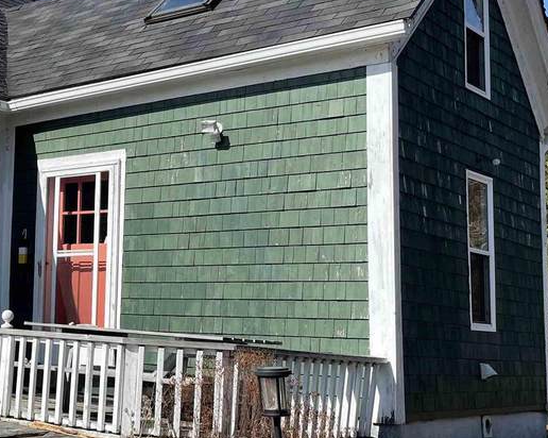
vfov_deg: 24.2
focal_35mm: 63
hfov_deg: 28.5
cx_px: 27
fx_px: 1021
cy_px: 221
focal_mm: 4.2
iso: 32
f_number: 1.6
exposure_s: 1/3610
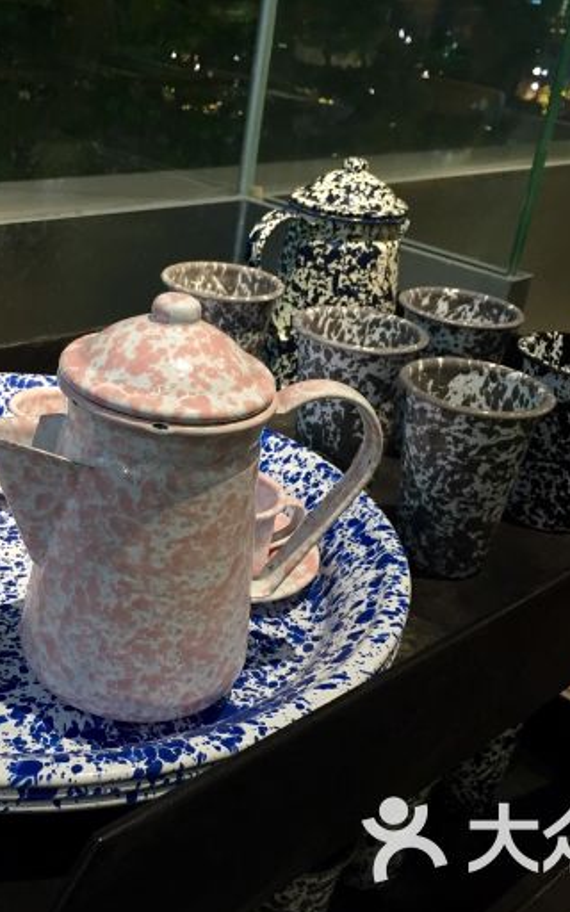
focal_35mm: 42
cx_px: 185
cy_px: 464
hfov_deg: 30.3
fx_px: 1044
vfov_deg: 47.2
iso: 160
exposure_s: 1/33
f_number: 2.2
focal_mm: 4.15
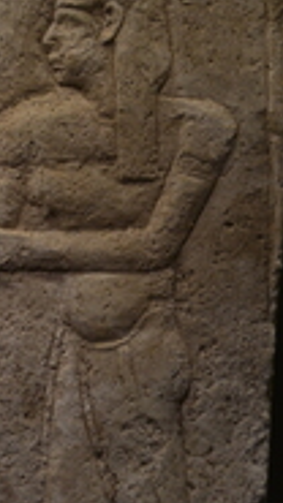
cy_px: 235
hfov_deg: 5.2
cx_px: -101
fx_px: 3083
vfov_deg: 9.3
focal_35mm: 231
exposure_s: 1/80
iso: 1000
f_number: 5
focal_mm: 62
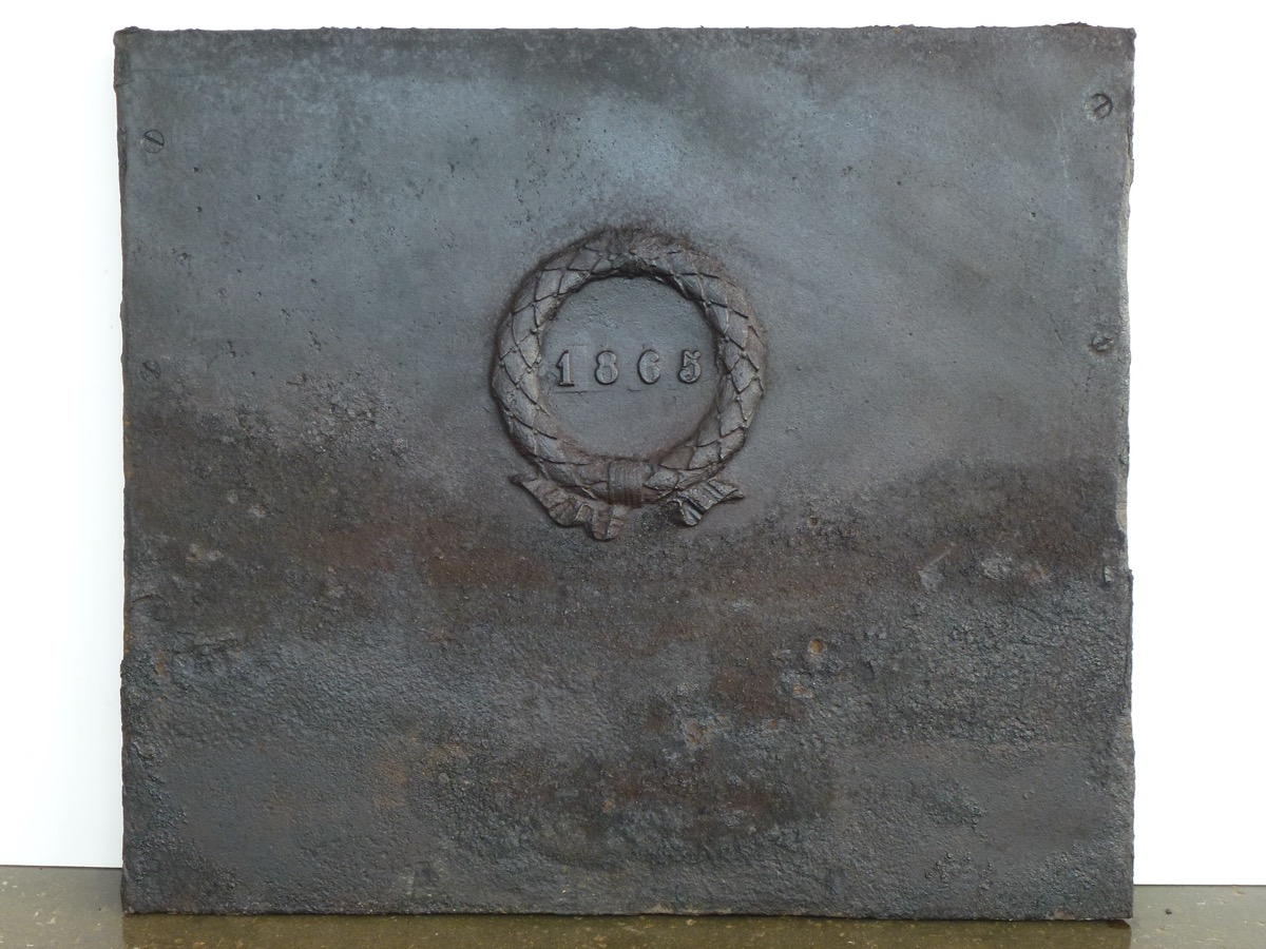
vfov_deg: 29.7
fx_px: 1792
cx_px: 633
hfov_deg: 38.9
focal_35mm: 49
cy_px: 474
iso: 160
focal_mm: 8.7
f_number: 4.1
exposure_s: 1/80
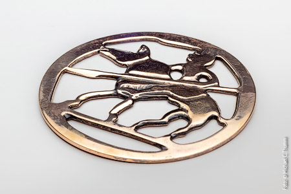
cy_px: 97
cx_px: 146
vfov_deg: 27.0
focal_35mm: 50
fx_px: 404
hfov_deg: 39.6
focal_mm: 50
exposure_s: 1/8
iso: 125
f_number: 22
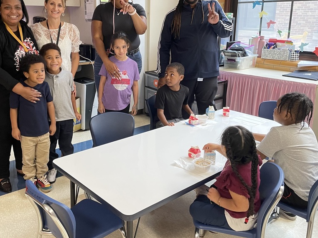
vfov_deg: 40.6
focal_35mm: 35
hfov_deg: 52.4
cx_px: 136
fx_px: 322
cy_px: 97
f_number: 1.6
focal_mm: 4.2
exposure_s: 1/60
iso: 160
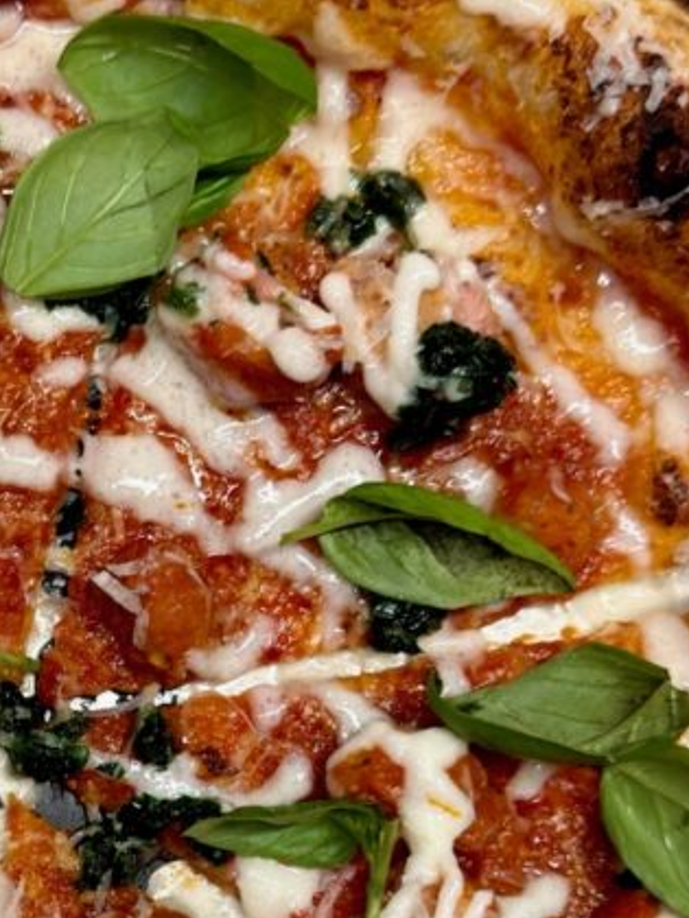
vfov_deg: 23.9
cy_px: 793
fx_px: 2123
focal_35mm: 80
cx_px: -44
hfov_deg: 17.9
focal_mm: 6.76
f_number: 1.78
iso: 160
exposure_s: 1/50
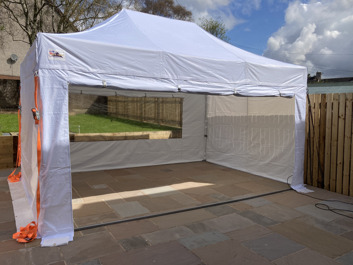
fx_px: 286
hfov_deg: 63.4
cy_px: 132
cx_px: 176
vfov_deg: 49.7
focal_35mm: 28
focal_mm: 3.99
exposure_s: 1/3003
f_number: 1.8
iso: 20
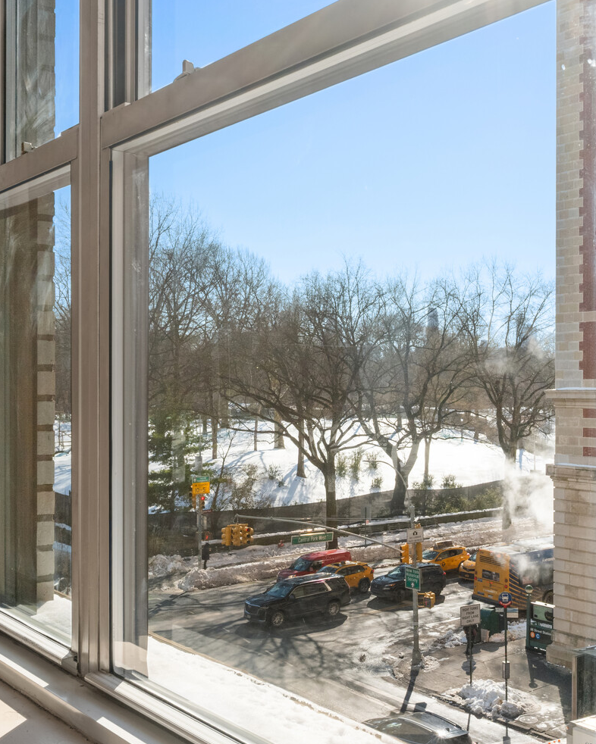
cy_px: 376
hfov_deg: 34.7
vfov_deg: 42.9
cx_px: 378
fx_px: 948
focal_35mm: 43
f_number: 20
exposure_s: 1/15
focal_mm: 30
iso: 400
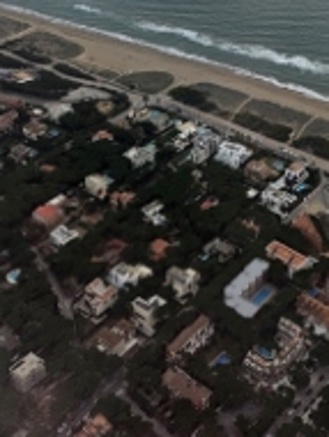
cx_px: 327
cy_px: -83
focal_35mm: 58
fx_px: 733
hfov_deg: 24.2
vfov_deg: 28.9
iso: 25
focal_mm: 5.4
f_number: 1.8
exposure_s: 1/1723
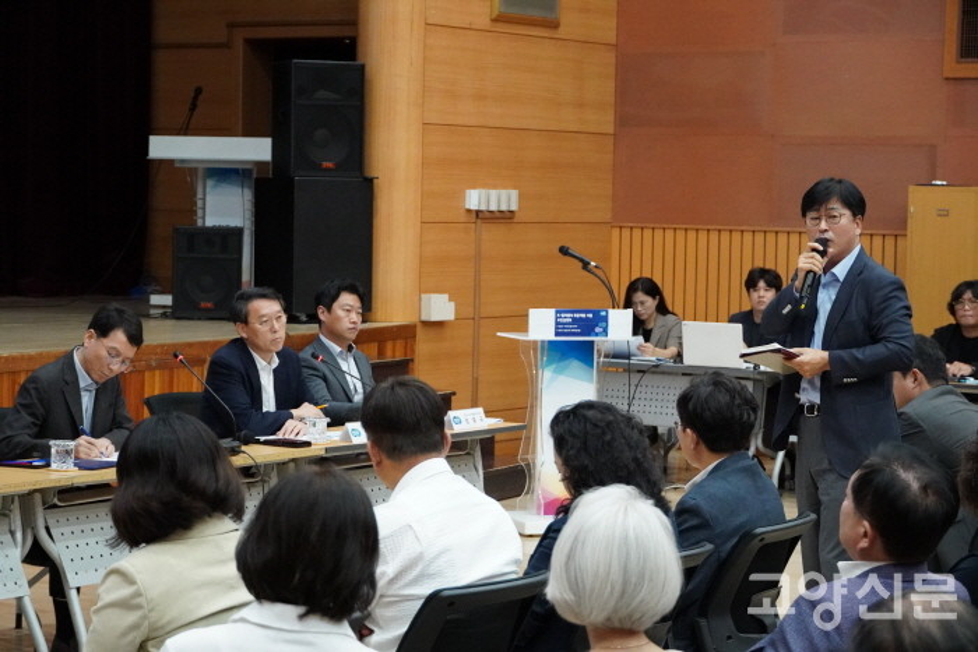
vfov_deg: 15.0
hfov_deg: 22.3
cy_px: 326
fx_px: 2486
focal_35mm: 92
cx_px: 489
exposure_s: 1/125
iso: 6400
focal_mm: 61
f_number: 5.6
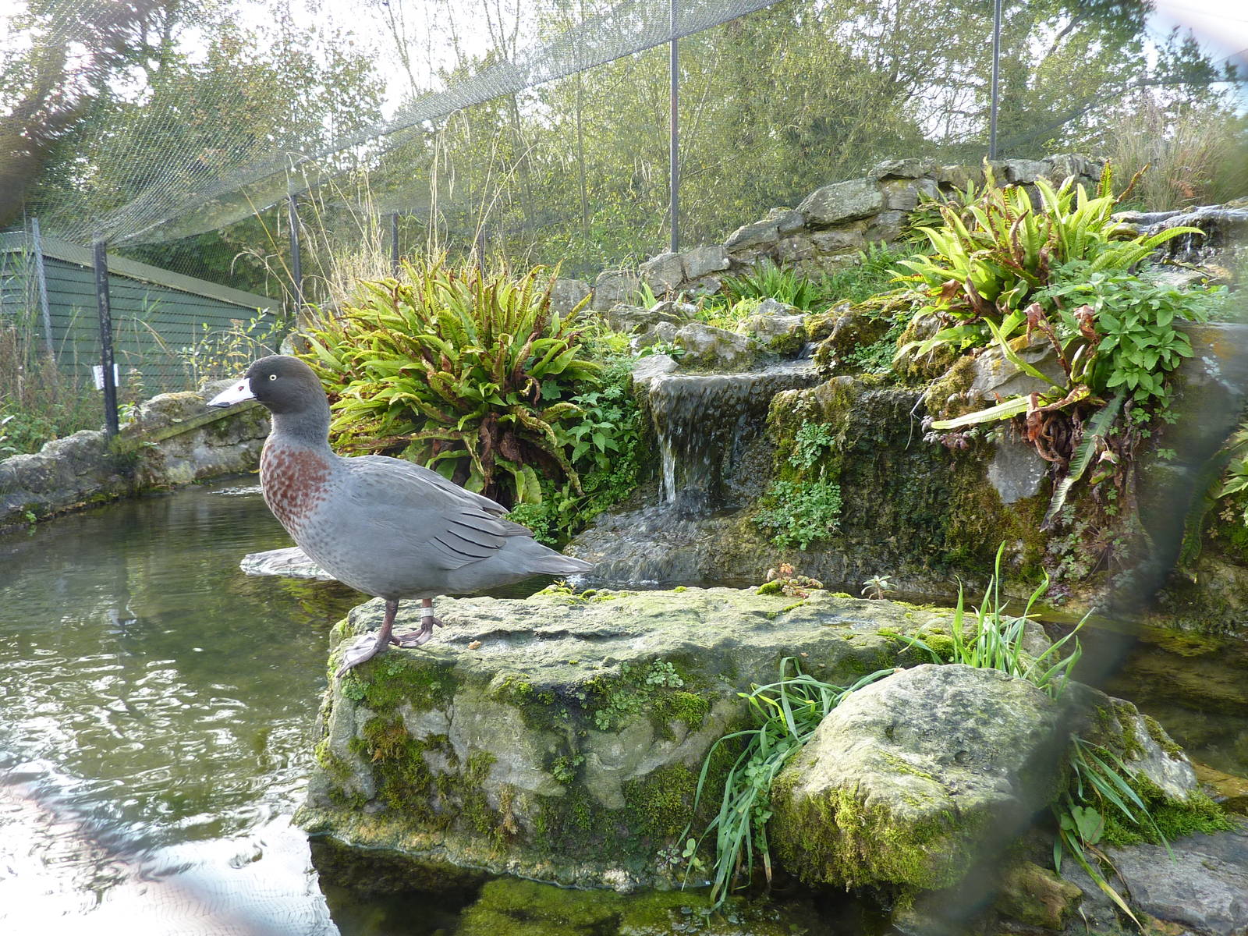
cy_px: 468
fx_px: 901
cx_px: 624
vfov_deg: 54.9
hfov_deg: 69.4
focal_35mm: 25
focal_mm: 4.1
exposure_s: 1/80
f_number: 3.3
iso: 80
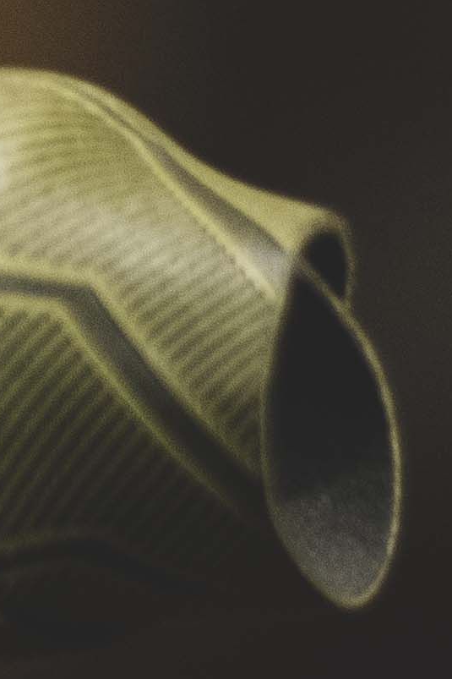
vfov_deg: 4.0
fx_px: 9797
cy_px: 94
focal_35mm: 520
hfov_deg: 2.6
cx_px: -889
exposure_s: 1/200
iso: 640
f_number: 2
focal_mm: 50
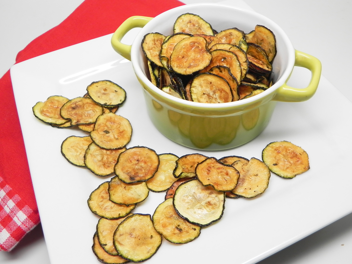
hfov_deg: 55.4
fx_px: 336
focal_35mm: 33
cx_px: 176
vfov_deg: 42.9
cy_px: 132
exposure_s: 1/45
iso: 160
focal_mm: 5.9
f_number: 2.8
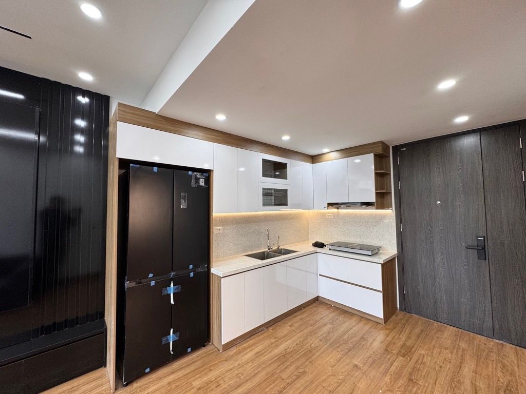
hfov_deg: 102.1
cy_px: 197
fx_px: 213
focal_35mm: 14
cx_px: 263
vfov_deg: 85.7
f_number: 2.2
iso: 100
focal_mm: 2.22
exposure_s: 1/100
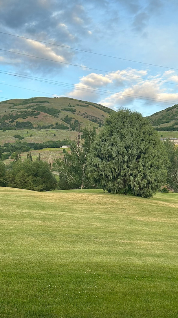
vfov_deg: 38.4
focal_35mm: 54
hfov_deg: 22.2
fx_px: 453
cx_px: 105
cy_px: 186
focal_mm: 5.7
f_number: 1.5
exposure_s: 1/353
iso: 50
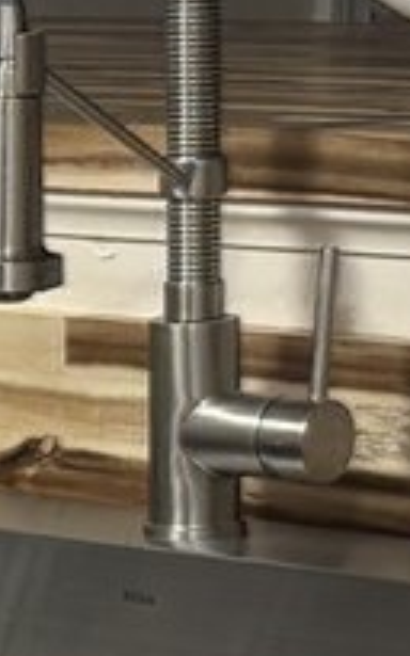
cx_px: -874
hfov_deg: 4.5
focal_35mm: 276
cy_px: 806
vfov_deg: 7.5
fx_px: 4938
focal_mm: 5.96
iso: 100
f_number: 1.6
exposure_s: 1/60
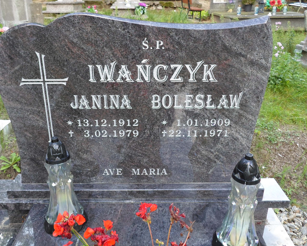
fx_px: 291
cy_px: 121
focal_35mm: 32
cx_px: 146
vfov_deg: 45.8
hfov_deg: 55.6
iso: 80
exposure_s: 1/45
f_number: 2.7
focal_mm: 5.5
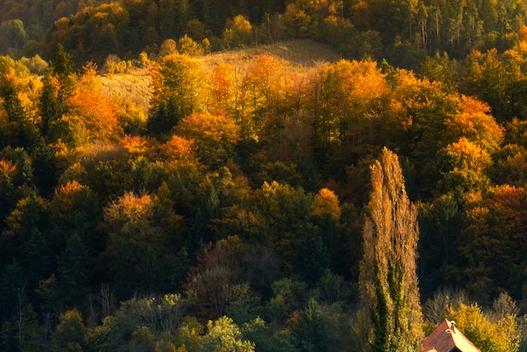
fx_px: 2006
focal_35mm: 137
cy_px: 388
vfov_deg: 9.9
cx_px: 641
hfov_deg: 14.5
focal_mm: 35.3
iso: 320
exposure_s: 1/100
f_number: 6.4
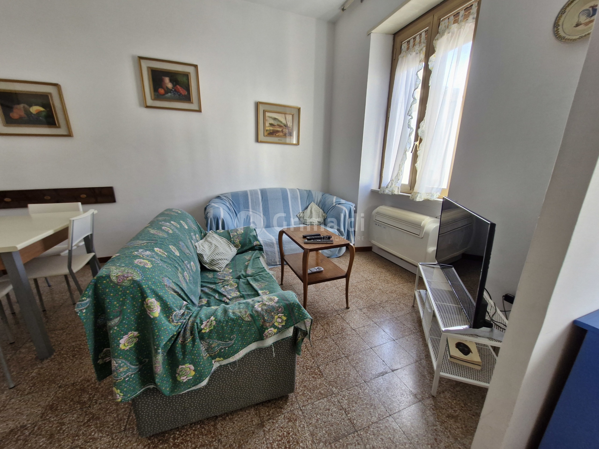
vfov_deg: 89.9
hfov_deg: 106.2
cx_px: 300
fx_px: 225
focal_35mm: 13
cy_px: 224
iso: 100
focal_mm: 1.74
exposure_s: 1/50
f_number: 2.2
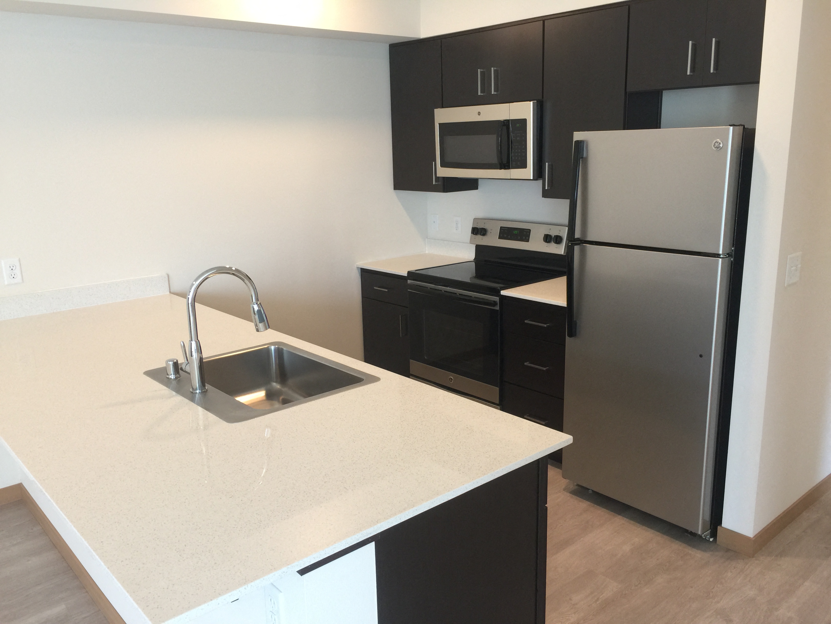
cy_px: 312
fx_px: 696
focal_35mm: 29
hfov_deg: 61.7
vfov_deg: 48.2
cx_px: 416
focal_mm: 4.15
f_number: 2.2
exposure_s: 1/15
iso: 32
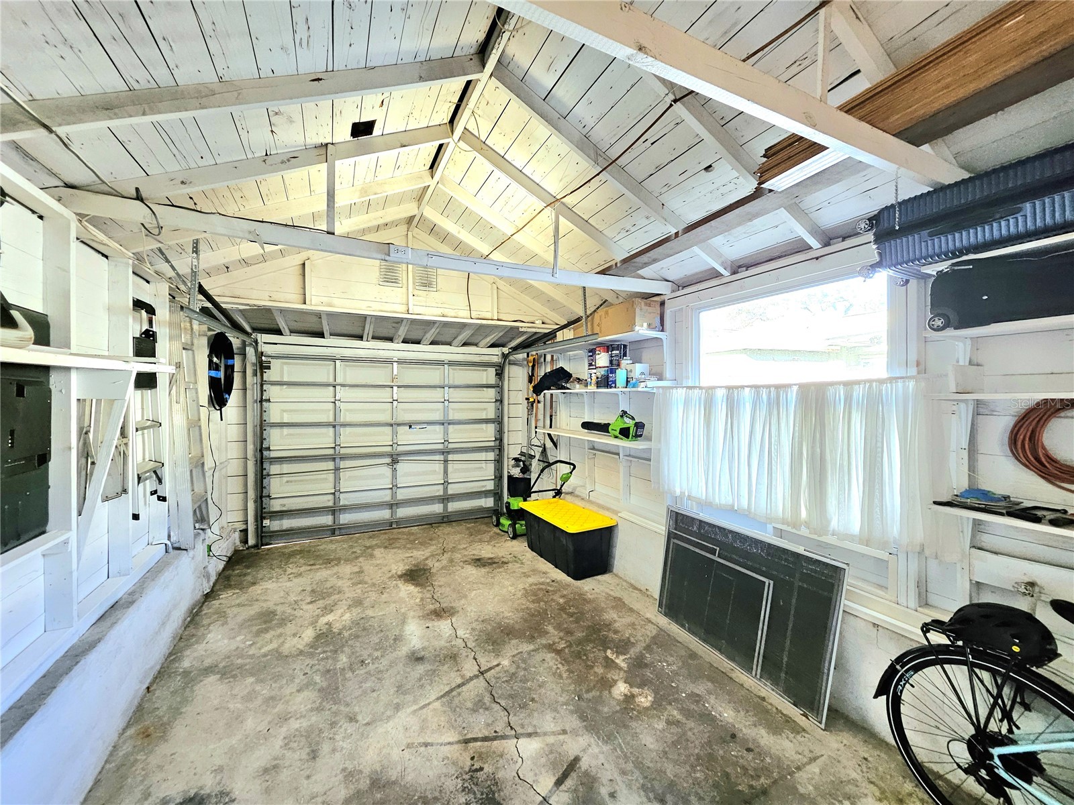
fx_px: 403
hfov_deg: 106.2
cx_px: 537
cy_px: 402
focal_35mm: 13
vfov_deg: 89.9
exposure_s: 1/60.2
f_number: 2.2
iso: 160
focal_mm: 1.74
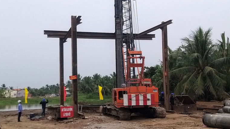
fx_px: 183
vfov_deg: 38.8
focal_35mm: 30
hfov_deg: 64.3
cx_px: 113
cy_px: 75
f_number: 1.7
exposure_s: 1/1921
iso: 50
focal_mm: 3.93
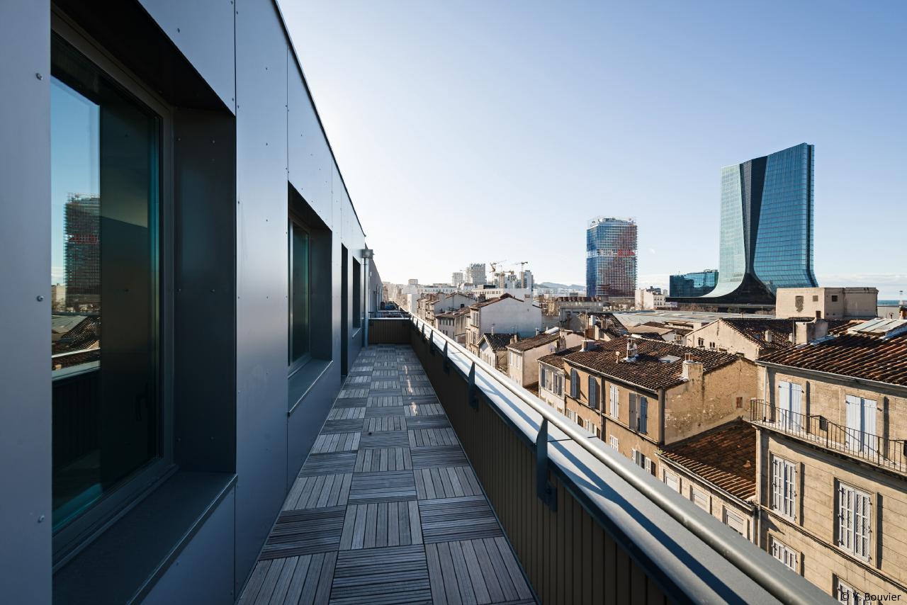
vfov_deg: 73.8
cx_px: 454
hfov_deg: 96.7
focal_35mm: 16
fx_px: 403
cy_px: 302
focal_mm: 16
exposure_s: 1/100
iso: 100
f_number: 9
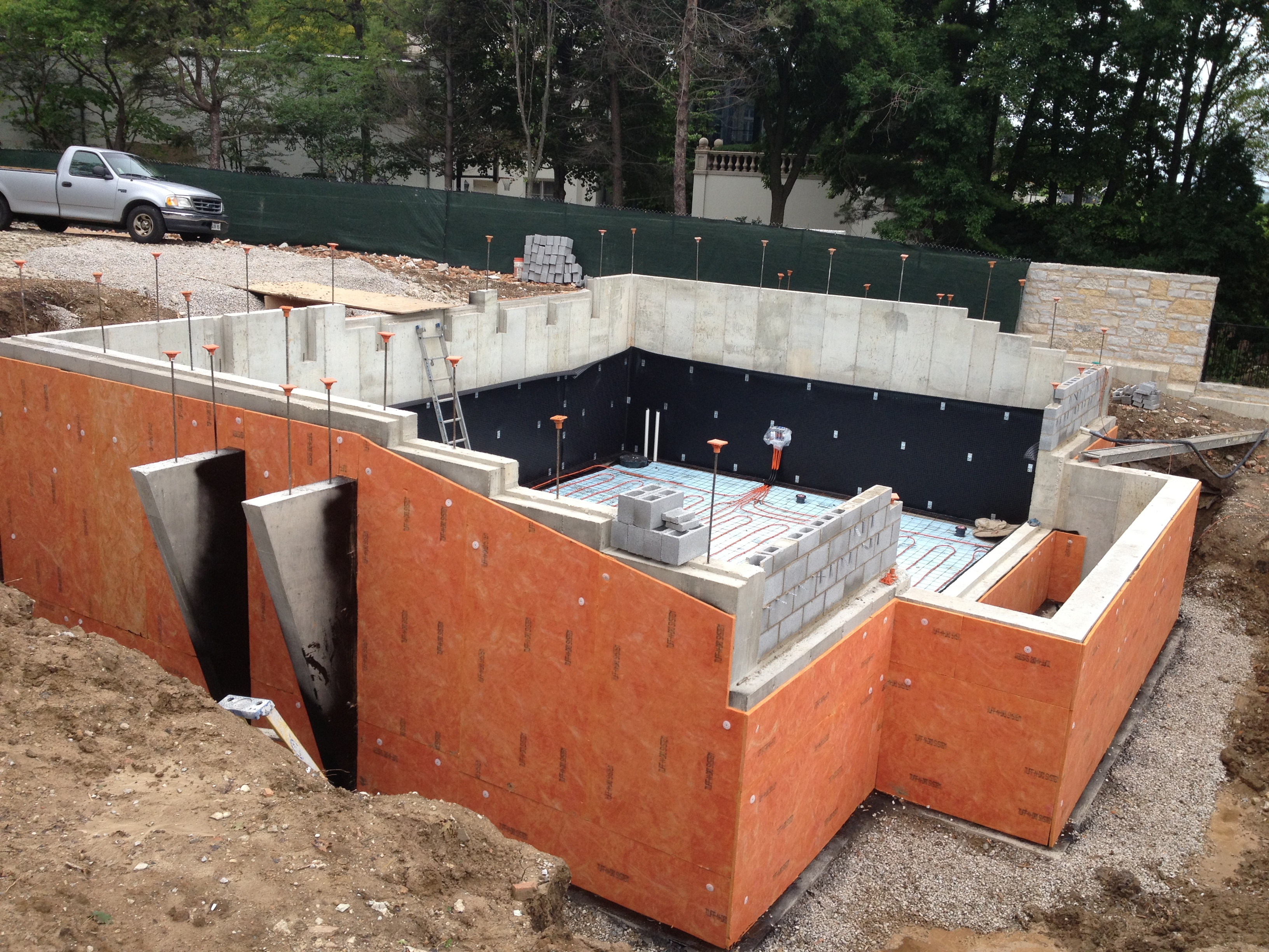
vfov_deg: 40.7
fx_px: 1283
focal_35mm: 35
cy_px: 476
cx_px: 634
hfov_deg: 52.6
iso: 50
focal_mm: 4.28
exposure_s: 1/315
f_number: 2.4
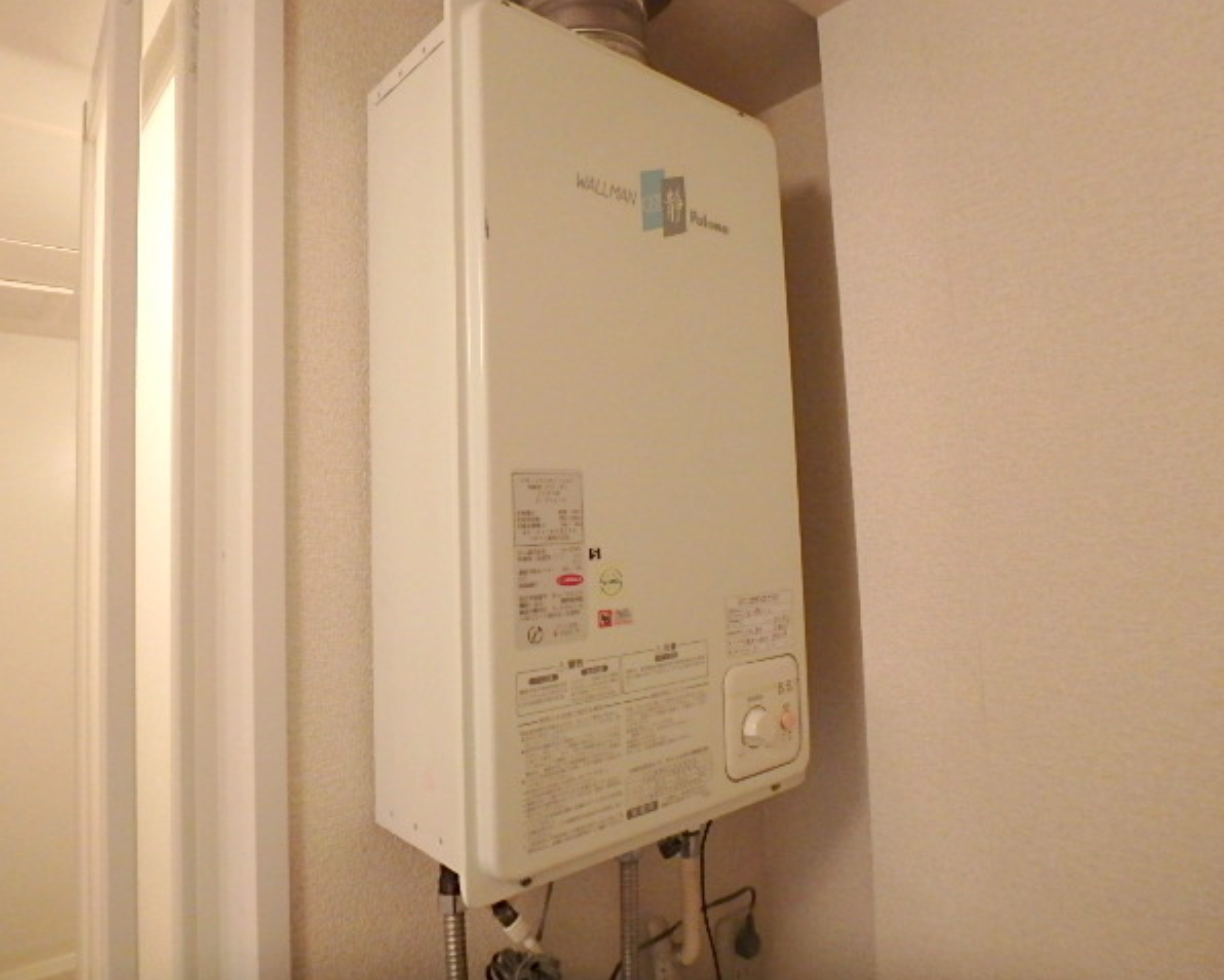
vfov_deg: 63.1
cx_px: 608
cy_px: 491
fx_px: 797
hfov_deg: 75.0
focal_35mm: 22
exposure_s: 1/40
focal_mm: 3.7
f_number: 3.5
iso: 500
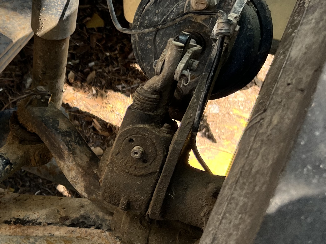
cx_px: 2
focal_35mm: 67
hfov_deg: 27.4
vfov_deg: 21.9
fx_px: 631
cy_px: 134
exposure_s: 1/160
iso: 40
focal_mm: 5.7
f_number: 1.5
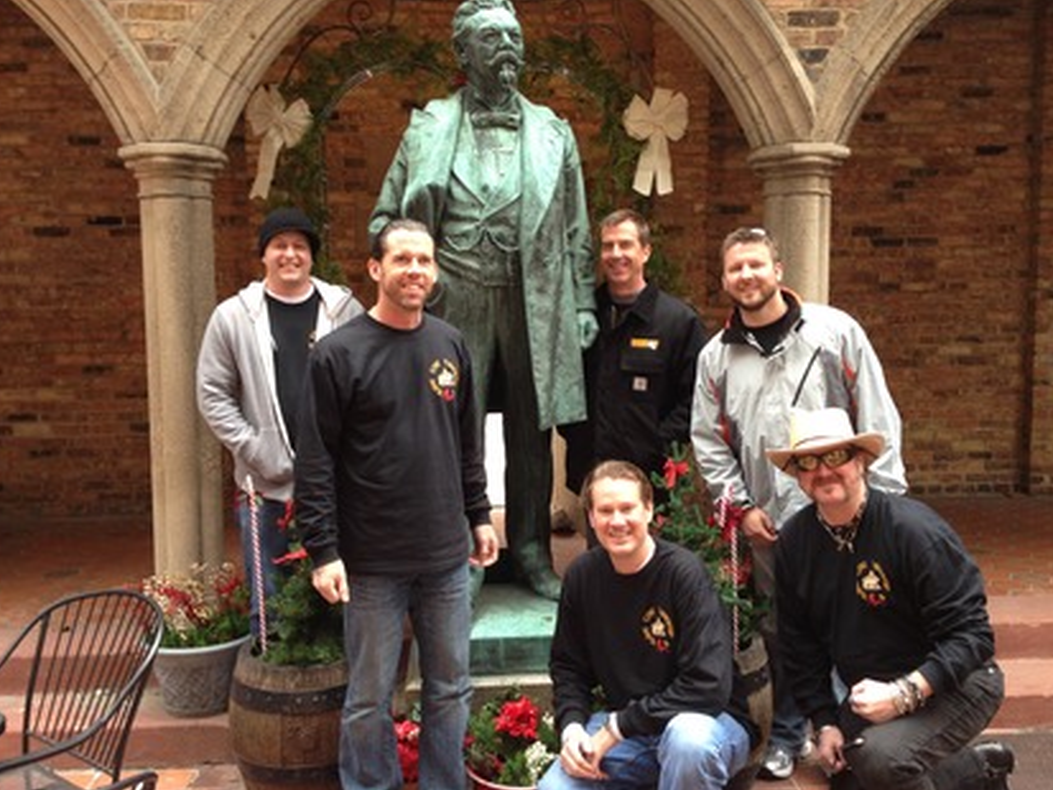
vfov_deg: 39.7
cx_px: 533
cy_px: 392
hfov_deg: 51.3
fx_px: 1095
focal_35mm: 36
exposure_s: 1/40
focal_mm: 4.13
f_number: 2.4
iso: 64
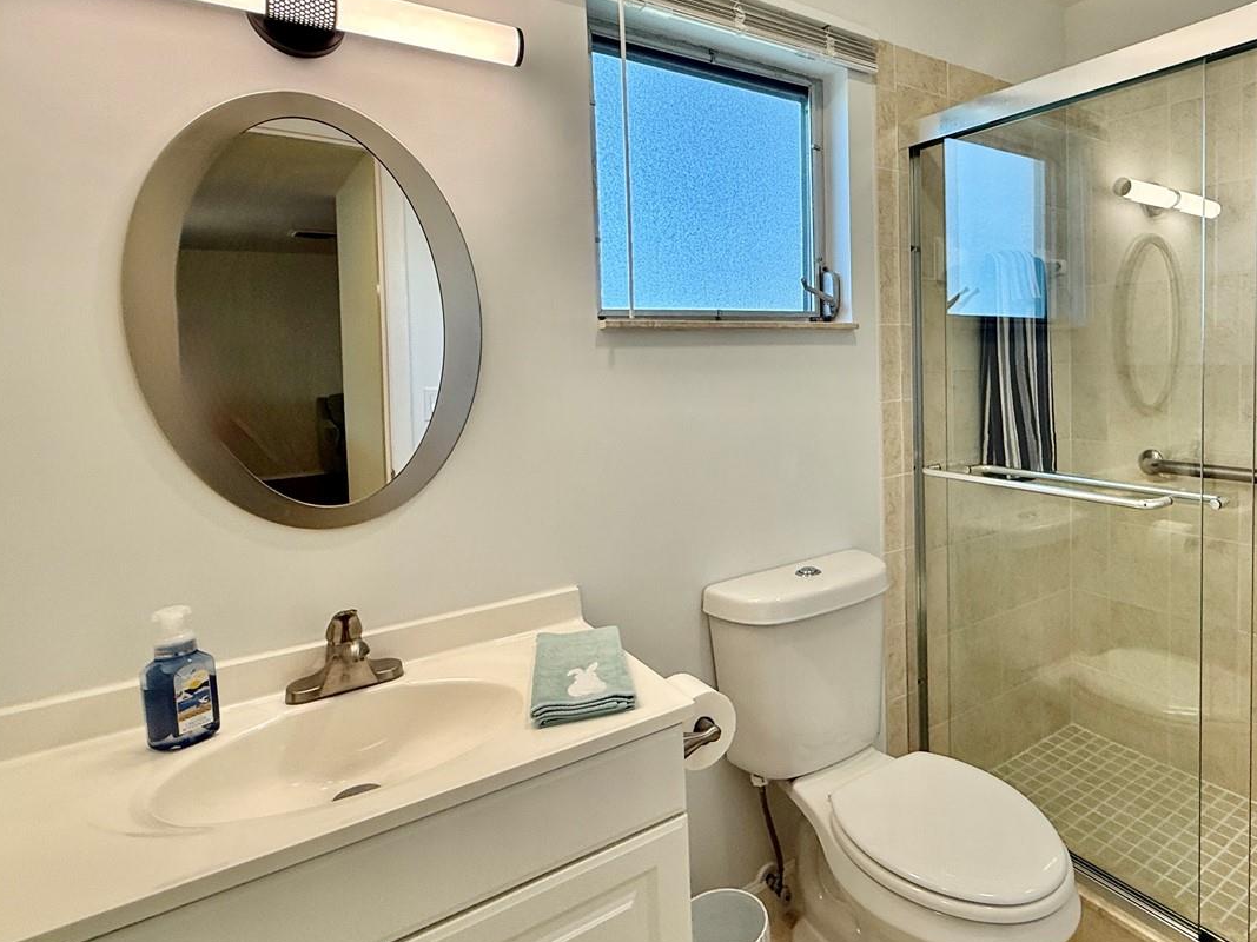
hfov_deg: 76.2
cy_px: 393
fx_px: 762
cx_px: 852
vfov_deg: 63.0
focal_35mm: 21
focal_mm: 2.22
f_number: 2.2
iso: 80
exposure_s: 1/143
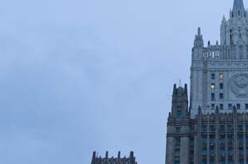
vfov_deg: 18.3
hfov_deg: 26.1
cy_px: 96
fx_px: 508
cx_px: 244
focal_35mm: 74
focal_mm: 24
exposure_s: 1/100
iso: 400
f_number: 3.2
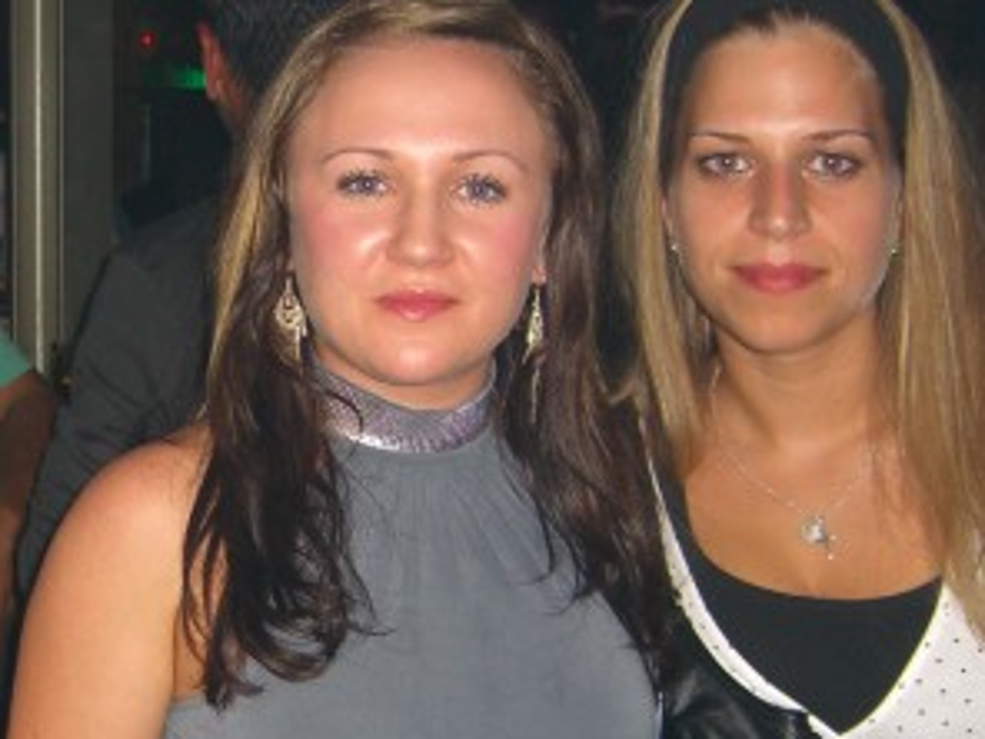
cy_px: 483
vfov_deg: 19.1
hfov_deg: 25.0
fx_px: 2191
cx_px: 226
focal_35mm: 77
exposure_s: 1/60
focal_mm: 7.9
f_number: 2.8
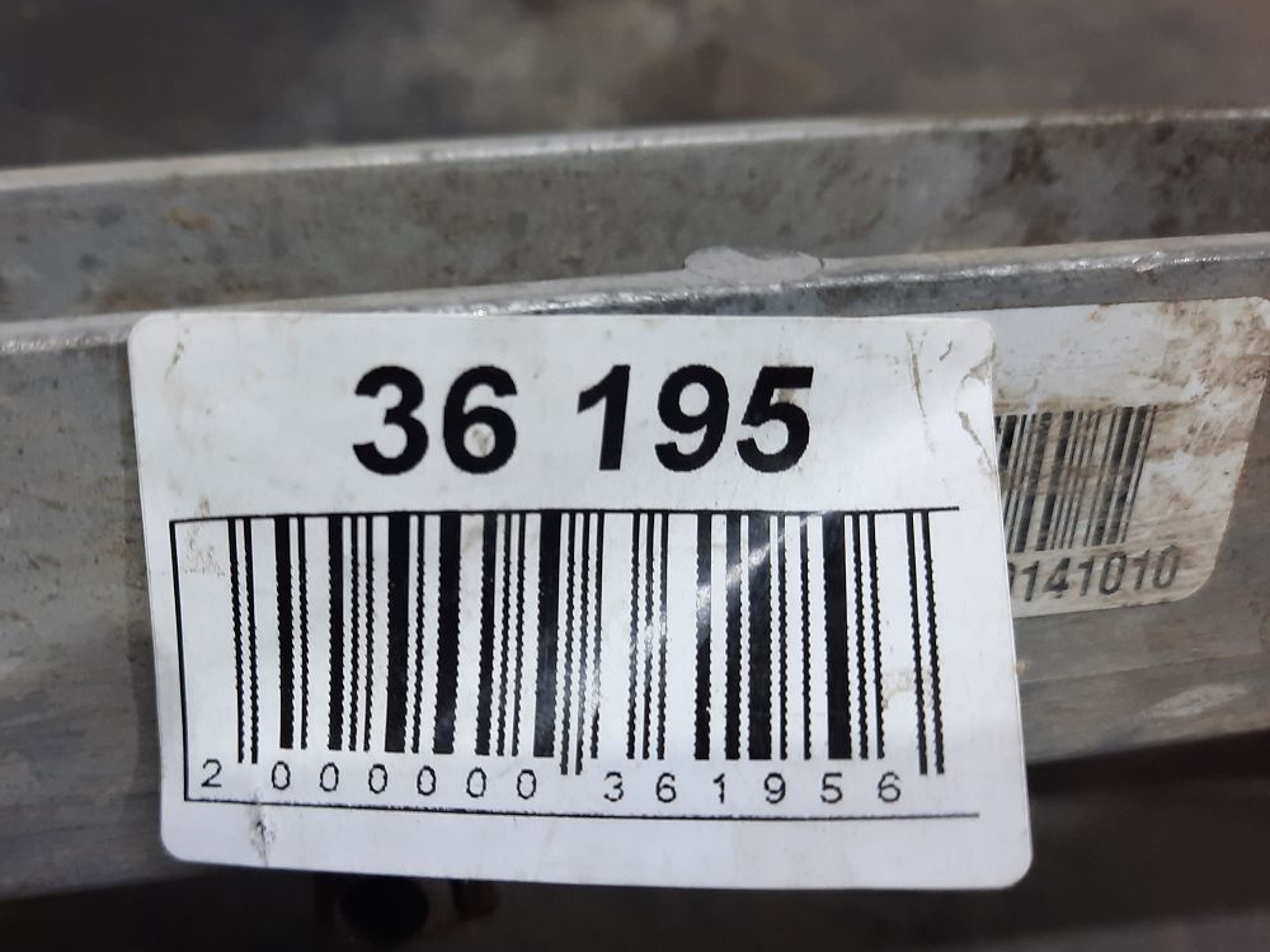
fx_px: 1101
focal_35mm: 30
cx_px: 509
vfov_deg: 46.7
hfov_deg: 59.5
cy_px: 520
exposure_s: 1/50
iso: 125
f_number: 2
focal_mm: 4.6
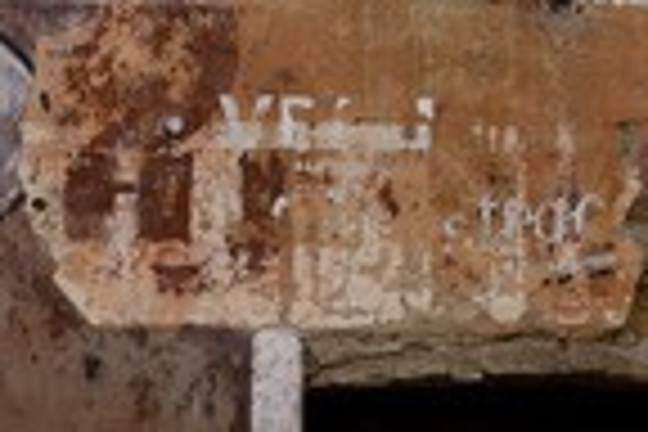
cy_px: -189
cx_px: 225
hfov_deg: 15.6
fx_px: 2358
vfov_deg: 10.2
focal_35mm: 131
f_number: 6.3
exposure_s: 1/160
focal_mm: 45
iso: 200
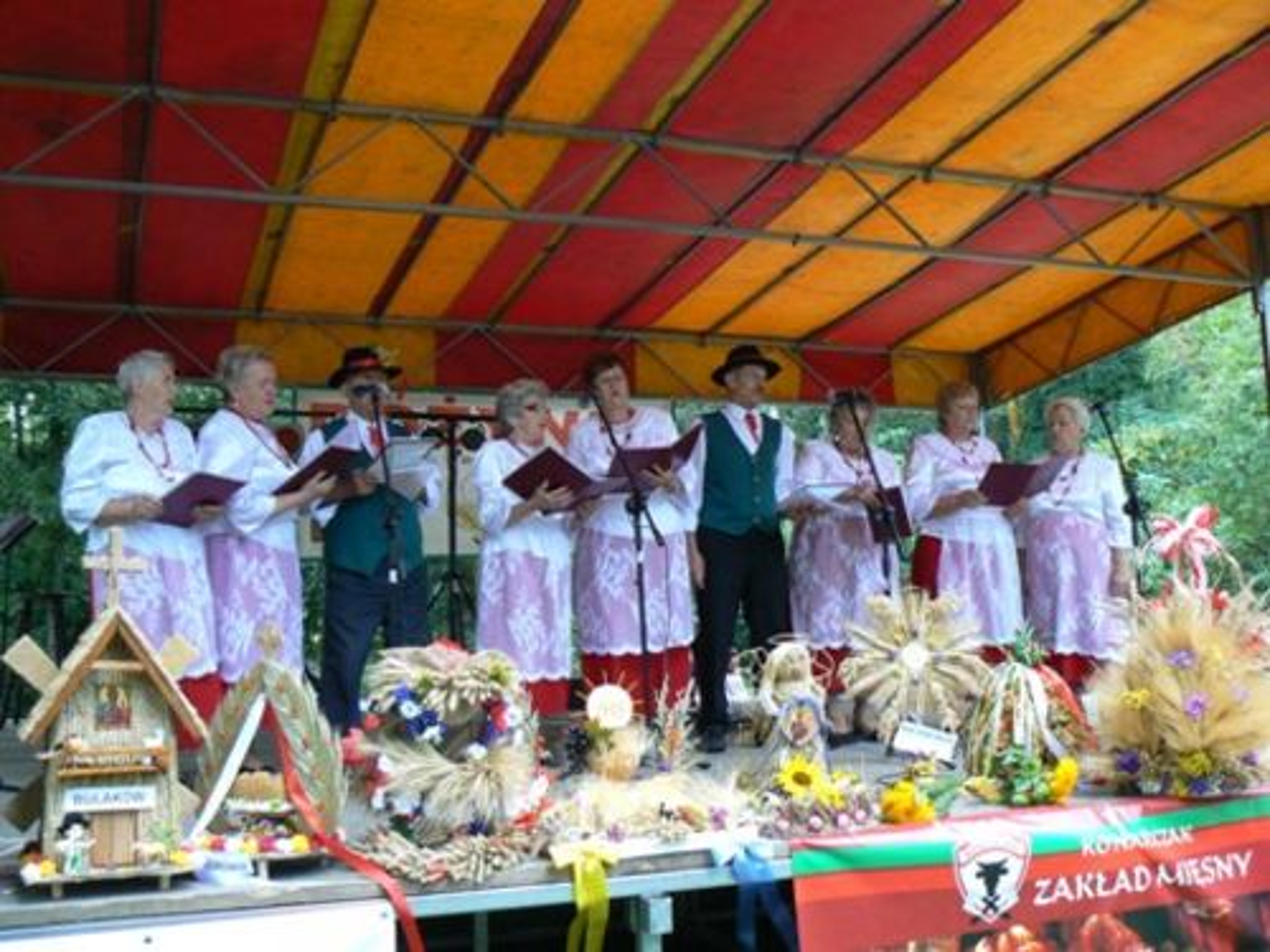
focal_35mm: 36
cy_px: 476
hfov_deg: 51.4
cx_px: 635
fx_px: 1321
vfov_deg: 39.7
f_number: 2.8
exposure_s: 1/30
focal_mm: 6
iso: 80
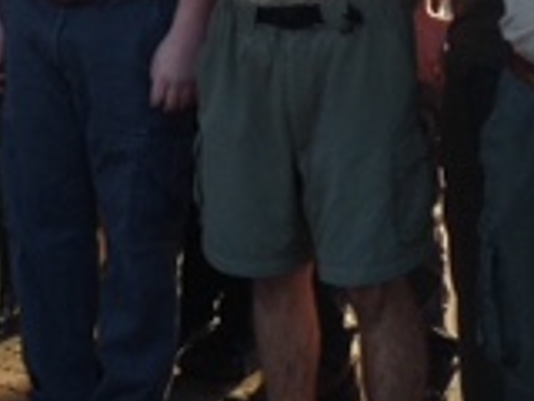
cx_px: 254
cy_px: -281
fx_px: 2036
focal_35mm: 132
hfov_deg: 14.9
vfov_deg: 10.6
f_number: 2.4
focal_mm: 4.12
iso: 50
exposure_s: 1/335
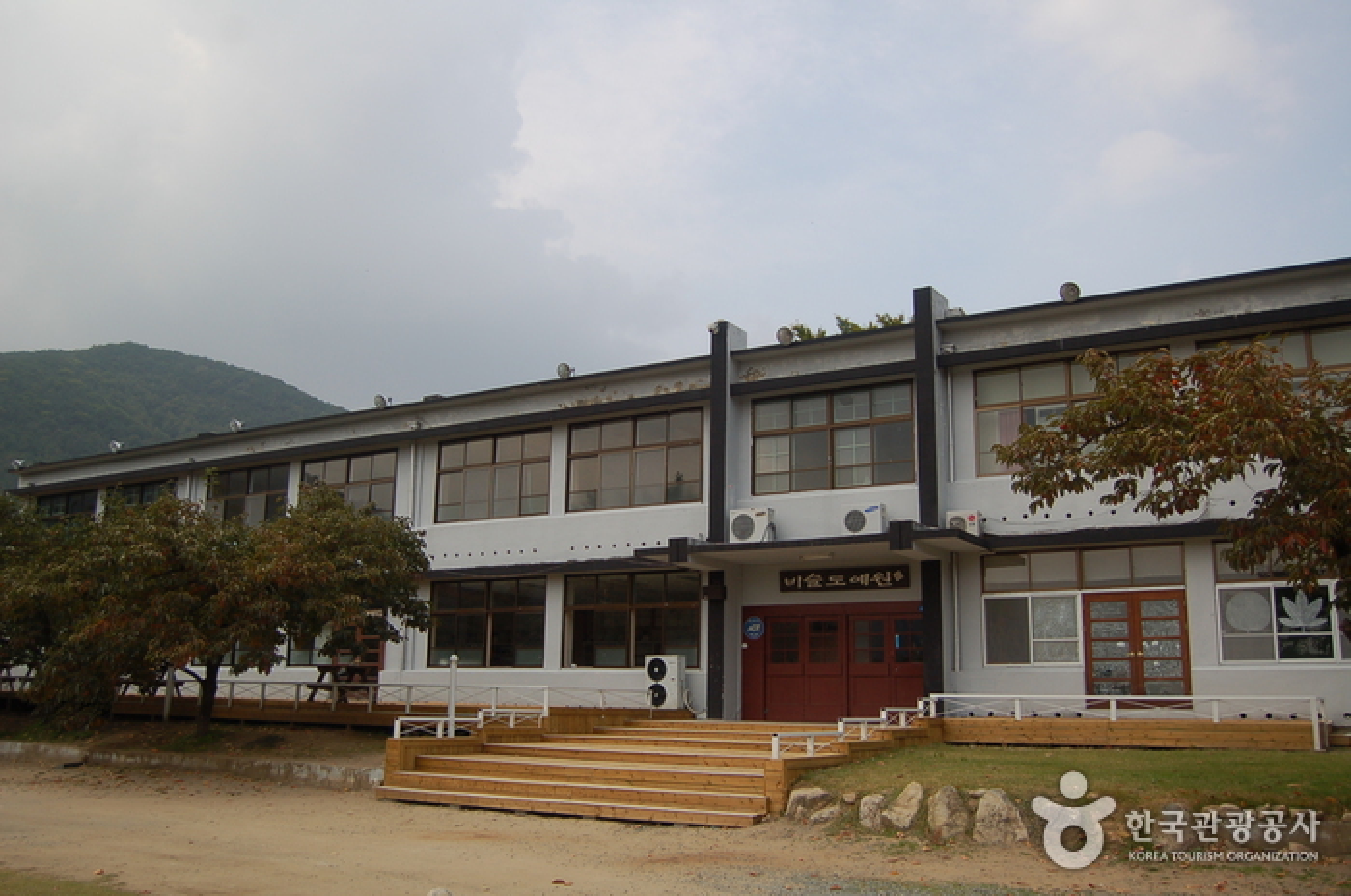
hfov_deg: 62.0
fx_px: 1124
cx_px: 676
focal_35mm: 30
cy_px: 448
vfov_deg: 43.4
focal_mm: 20
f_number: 3.8
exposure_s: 1/1600
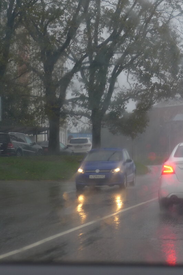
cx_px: 179
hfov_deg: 10.0
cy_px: 138
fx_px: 1037
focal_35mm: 136
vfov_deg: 15.1
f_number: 2.8
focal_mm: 17.7
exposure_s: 1/125
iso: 100
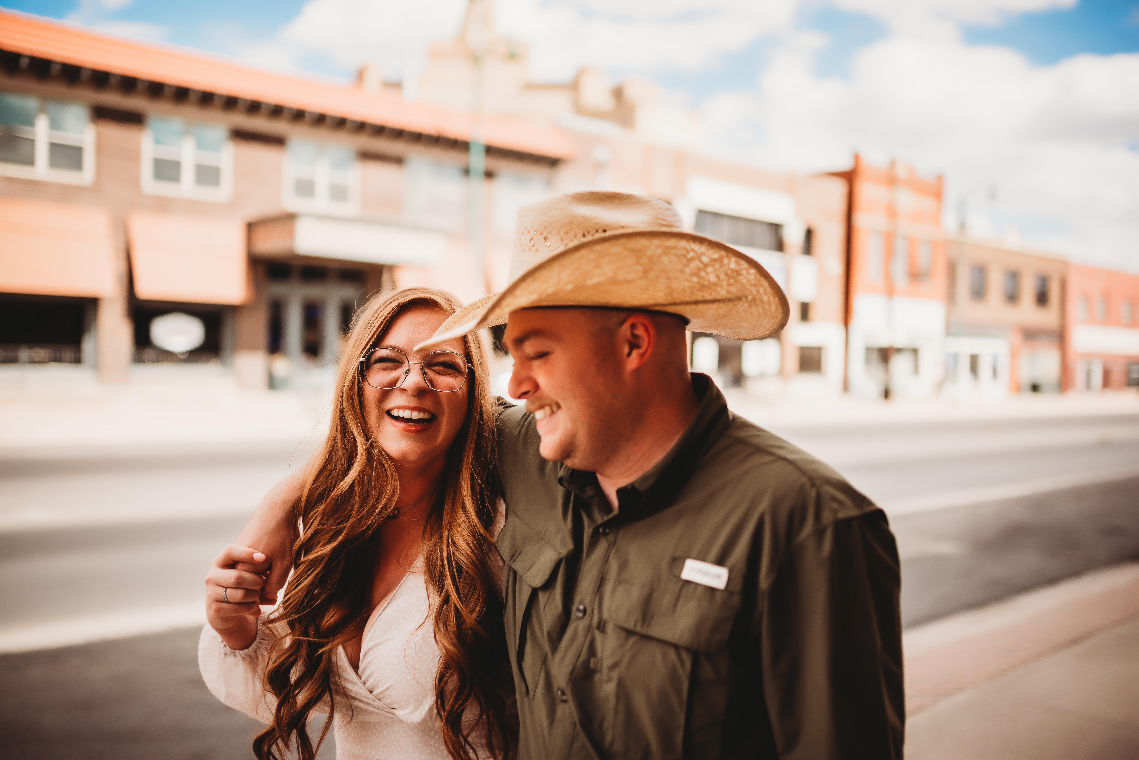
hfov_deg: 54.4
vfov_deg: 37.9
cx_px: 570
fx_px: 1108
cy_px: 380
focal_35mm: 35
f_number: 1.6
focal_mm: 35
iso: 100
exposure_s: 1/2500
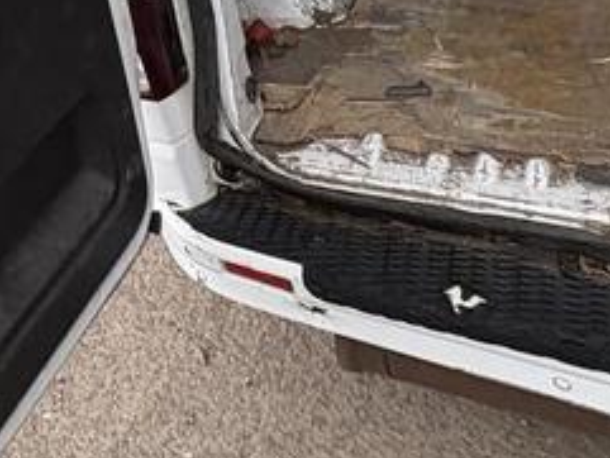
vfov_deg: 23.8
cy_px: -175
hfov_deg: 30.5
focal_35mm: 52
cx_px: -144
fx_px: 917
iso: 64
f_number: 2.2
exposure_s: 1/99
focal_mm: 2.22
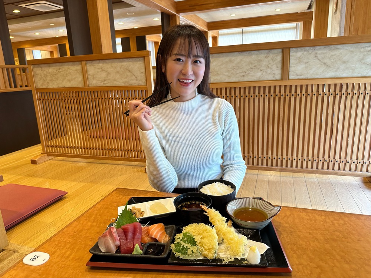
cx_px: 186
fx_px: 257
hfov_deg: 71.6
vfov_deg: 56.8
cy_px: 139
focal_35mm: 24
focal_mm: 6.86
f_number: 1.78
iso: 125
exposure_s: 1/60
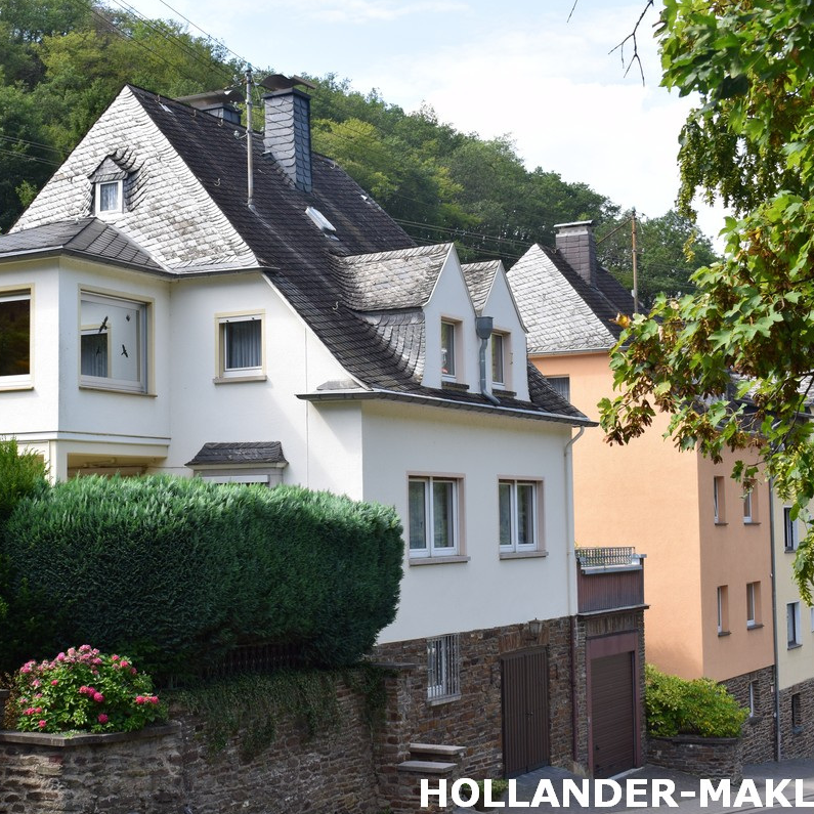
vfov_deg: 28.8
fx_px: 1587
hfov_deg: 28.6
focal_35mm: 60
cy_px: 406
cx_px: 263
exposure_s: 1/320
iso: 400
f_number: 10
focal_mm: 31
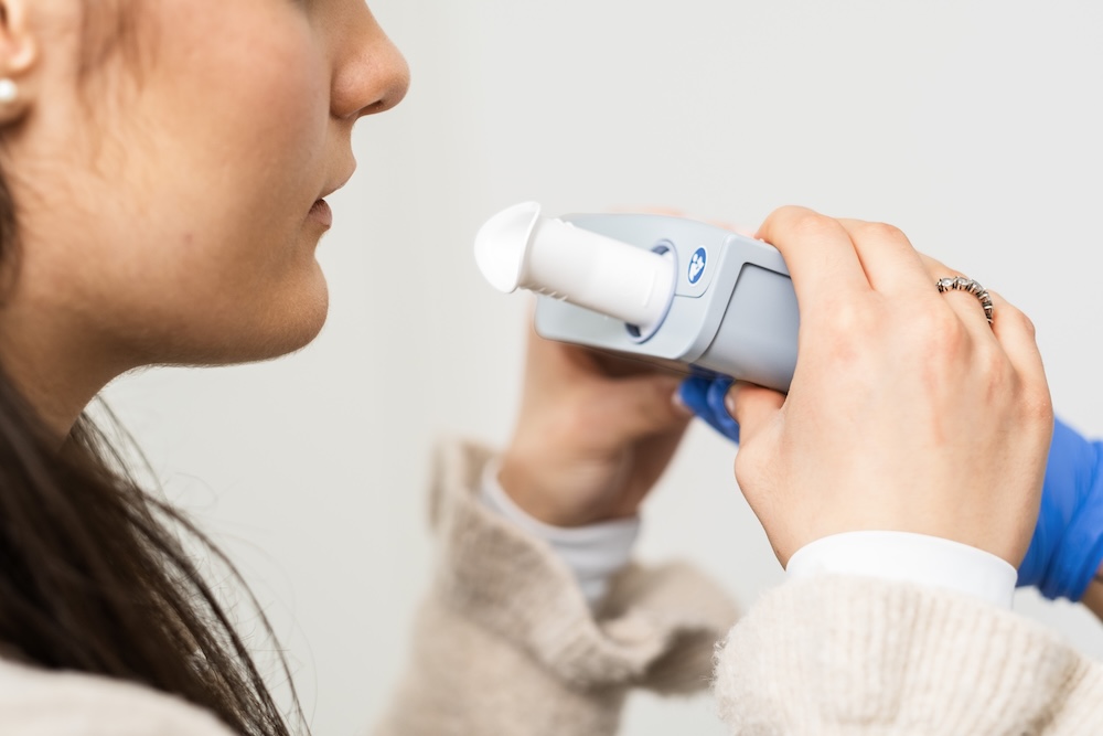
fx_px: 2574
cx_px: 552
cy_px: 368
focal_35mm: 84
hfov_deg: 24.2
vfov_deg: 16.3
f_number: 2.5
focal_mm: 56
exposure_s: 1/125
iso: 320
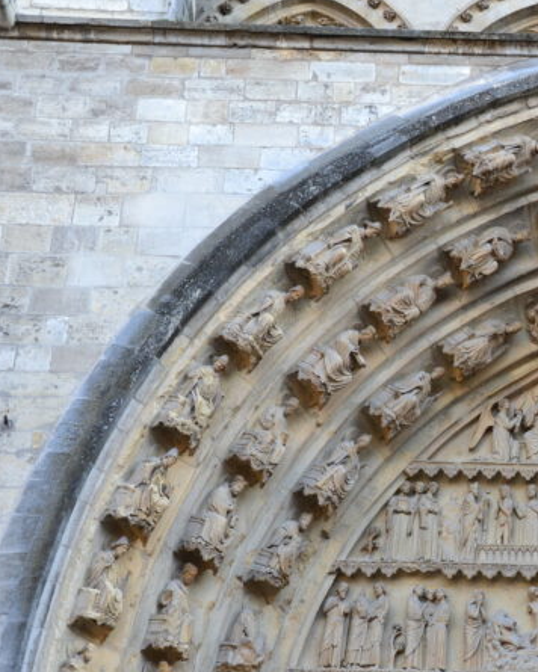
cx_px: 541
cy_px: 456
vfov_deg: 22.4
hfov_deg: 17.6
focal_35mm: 85
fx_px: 1692
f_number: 8
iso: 400
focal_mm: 28
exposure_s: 1/80
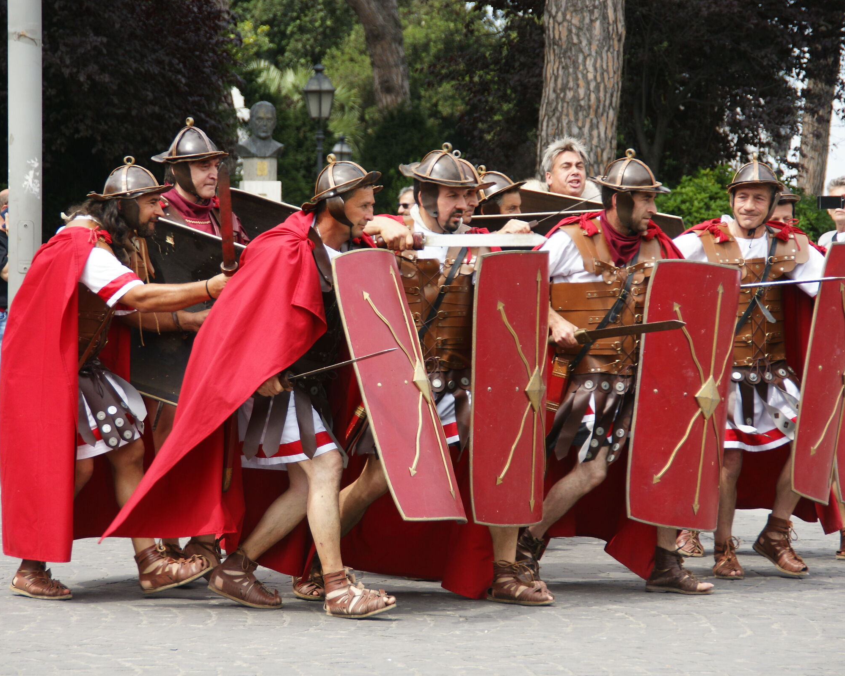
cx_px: 405
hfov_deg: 9.5
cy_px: 338
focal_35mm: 203
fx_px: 5077
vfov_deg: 7.6
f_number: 6.3
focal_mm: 120
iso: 200
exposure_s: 1/250
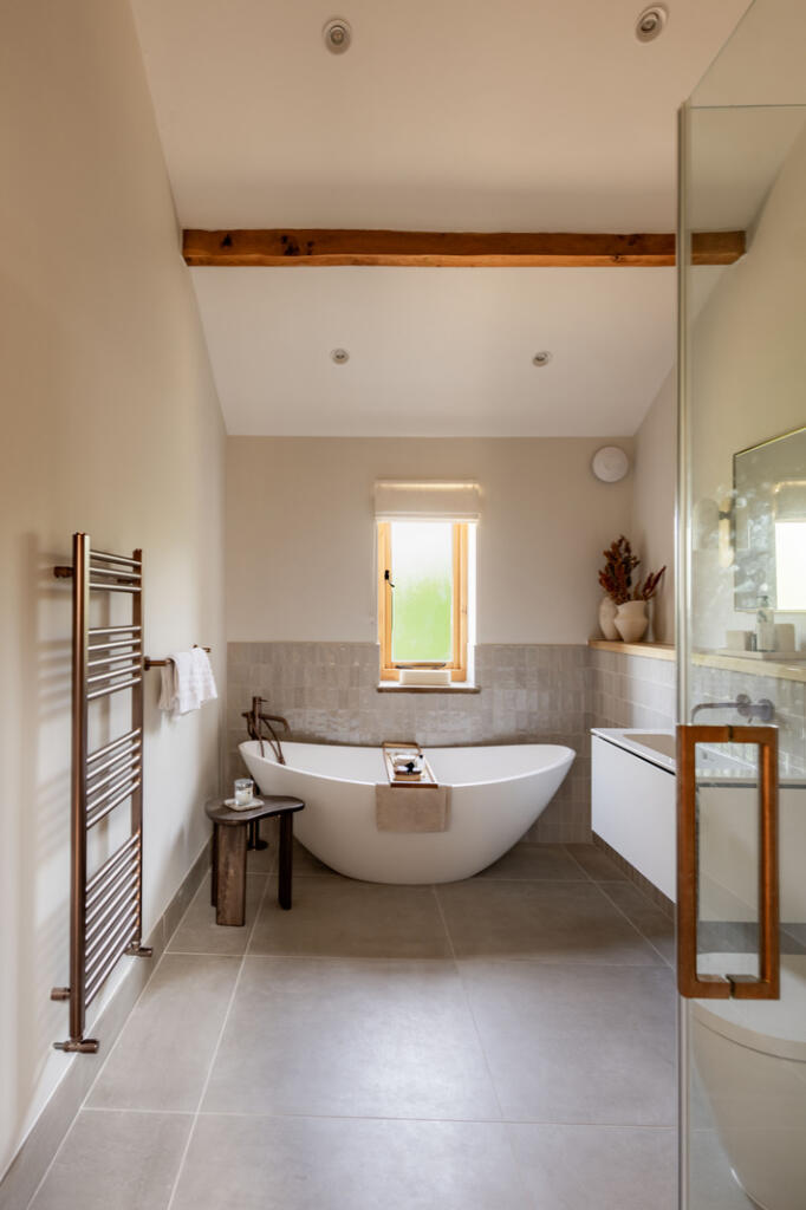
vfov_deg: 96.8
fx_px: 538
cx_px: 403
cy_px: 605
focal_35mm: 16
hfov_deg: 73.7
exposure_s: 1/13
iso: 200
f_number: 9
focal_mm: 16
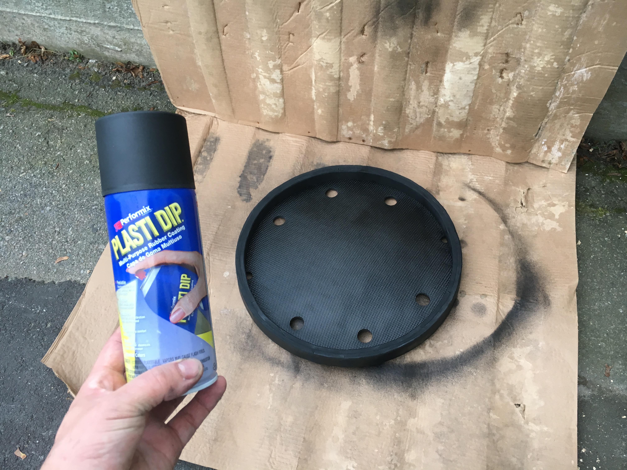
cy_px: 235
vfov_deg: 48.2
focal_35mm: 29
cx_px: 314
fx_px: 525
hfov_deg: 61.7
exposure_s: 1/30
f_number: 2.2
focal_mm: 4.15
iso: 32
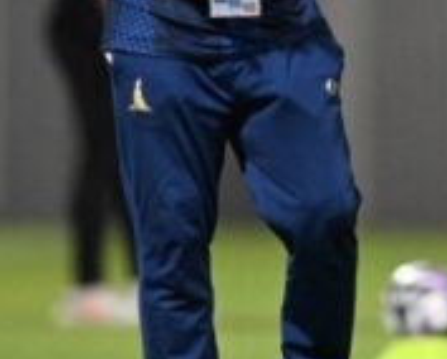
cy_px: -105
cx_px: 518
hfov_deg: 1.2
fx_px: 21575
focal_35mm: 1629
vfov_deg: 1.0
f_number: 3.2
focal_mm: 400
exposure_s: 1/1250
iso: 3200
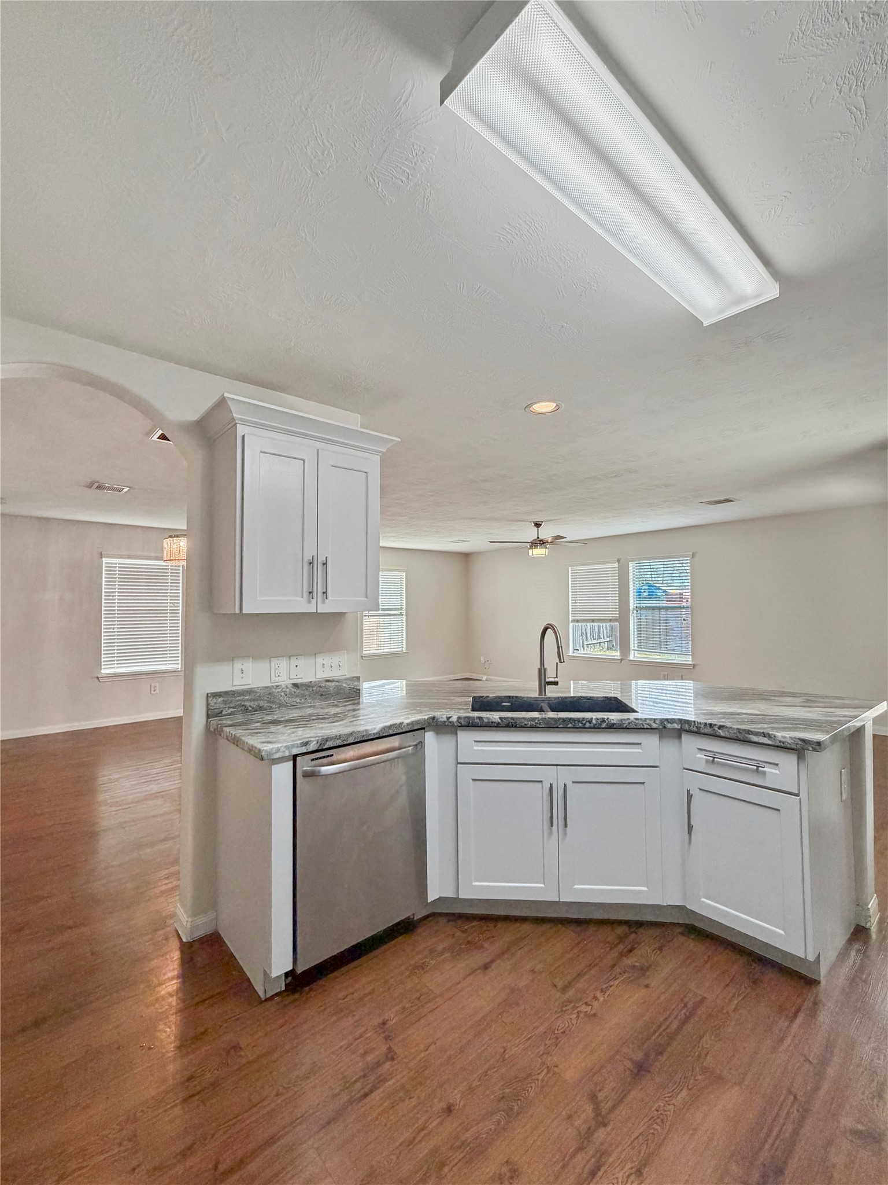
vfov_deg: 102.1
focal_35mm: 14
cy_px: 592
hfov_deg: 85.7
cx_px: 444
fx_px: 479
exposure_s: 1/120
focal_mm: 2.22
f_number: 2.2
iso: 250
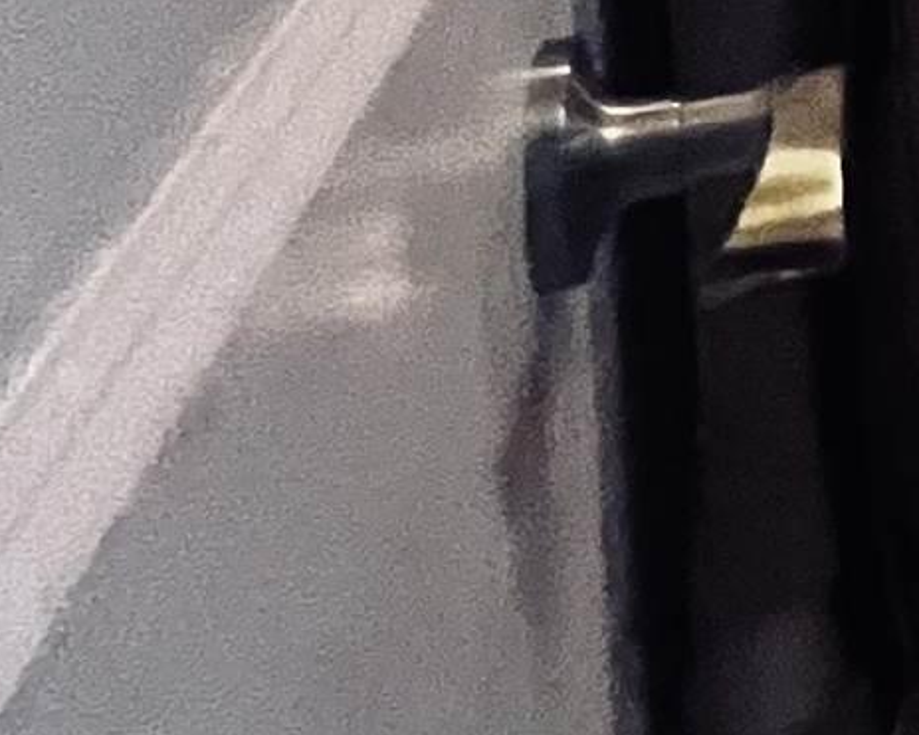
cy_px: -654
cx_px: 3011
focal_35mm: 84
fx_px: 2284
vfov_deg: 15.3
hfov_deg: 10.3
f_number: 1.8
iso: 1000
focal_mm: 1.57
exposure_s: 1/60
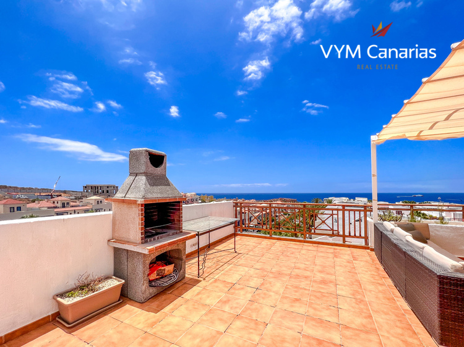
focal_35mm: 13
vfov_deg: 89.9
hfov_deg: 106.2
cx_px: 232
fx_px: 174
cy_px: 174
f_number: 1.8
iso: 32
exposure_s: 1/2700
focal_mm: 1.57
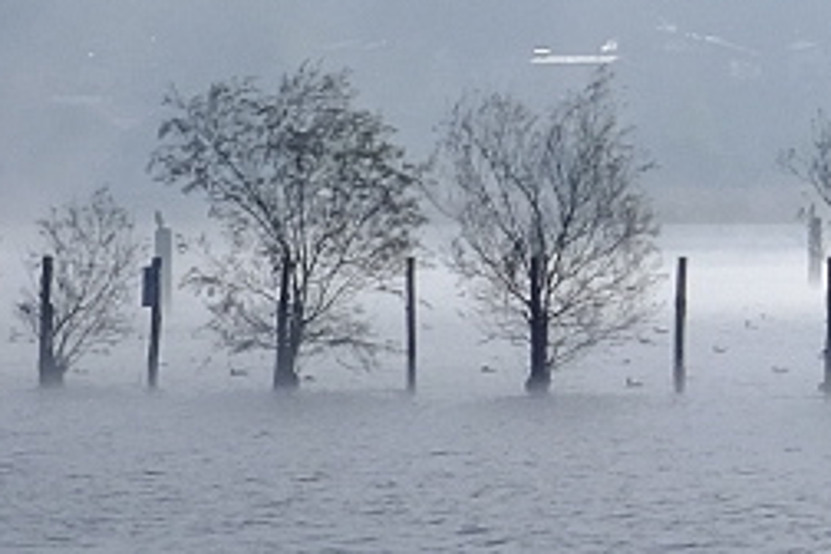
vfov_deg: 3.7
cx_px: 2912
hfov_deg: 5.1
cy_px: -287
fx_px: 8632
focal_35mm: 374
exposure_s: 1/1000
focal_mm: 35
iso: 1000
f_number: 16
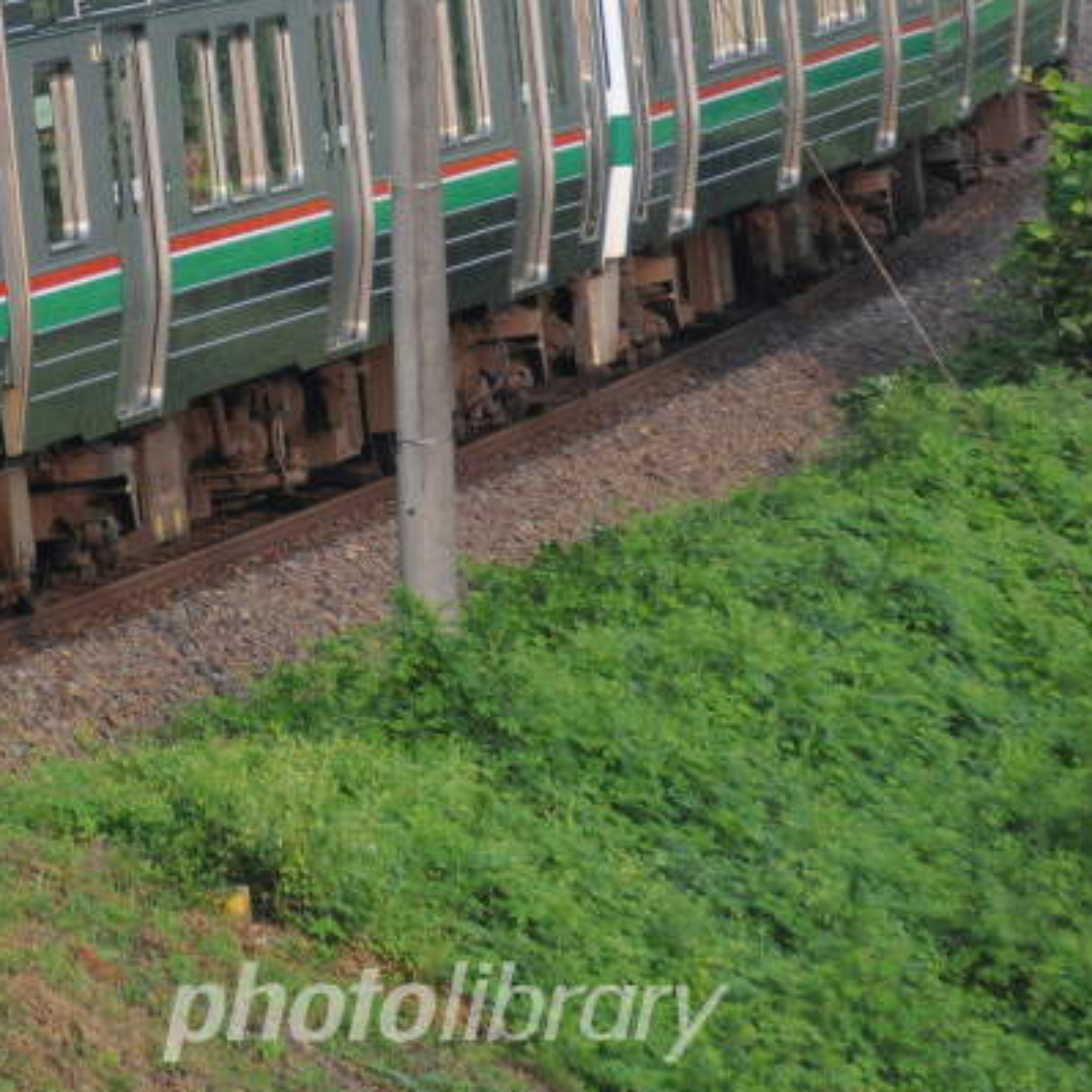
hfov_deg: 4.1
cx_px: -386
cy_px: 187
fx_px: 15311
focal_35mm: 429
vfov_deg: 4.1
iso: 640
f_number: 5.3
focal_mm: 112
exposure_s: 1/800
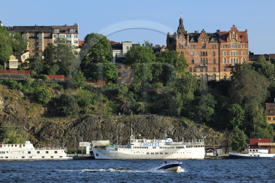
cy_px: 92
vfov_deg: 5.9
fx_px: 1773
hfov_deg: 8.9
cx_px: 138
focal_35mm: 232
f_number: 7.1
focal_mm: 155
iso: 100
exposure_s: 1/200
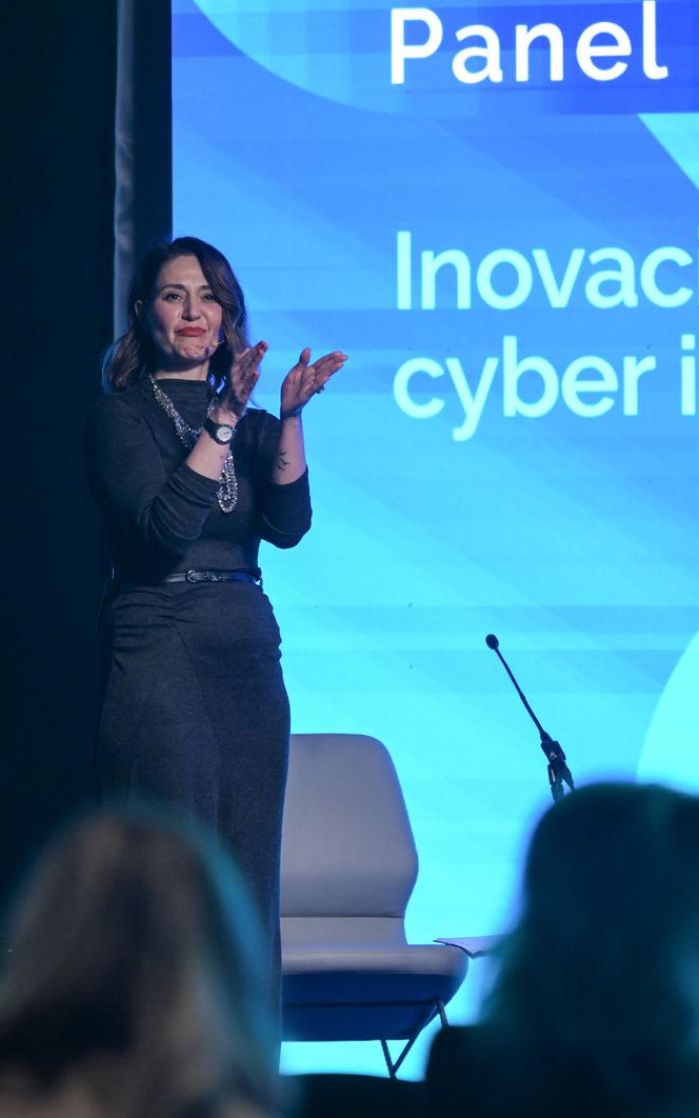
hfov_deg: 4.3
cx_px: 642
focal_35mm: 307
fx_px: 9355
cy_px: 561
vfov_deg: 6.8
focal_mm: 200
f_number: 2.8
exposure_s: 1/250
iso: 2000
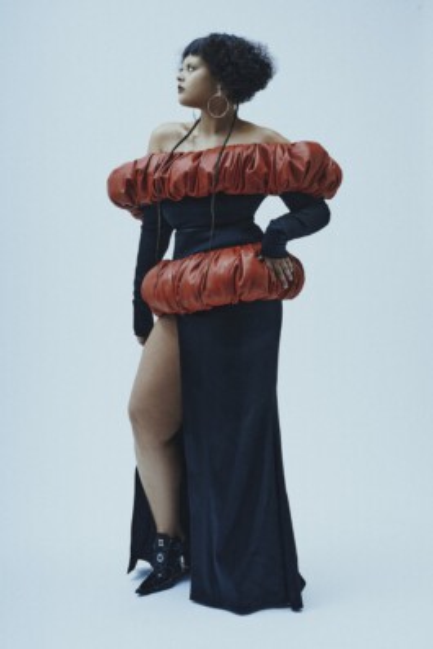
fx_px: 901
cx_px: 216
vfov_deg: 39.6
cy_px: 324
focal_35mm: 50
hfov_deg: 27.0
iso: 320
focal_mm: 50
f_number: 10
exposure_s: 1/200
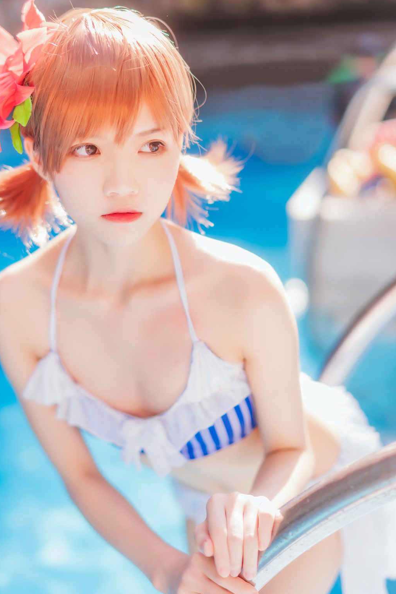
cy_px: 279
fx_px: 973
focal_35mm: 59
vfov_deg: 33.9
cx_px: 163
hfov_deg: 23.0
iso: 80
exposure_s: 1/800
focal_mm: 50
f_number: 1.4
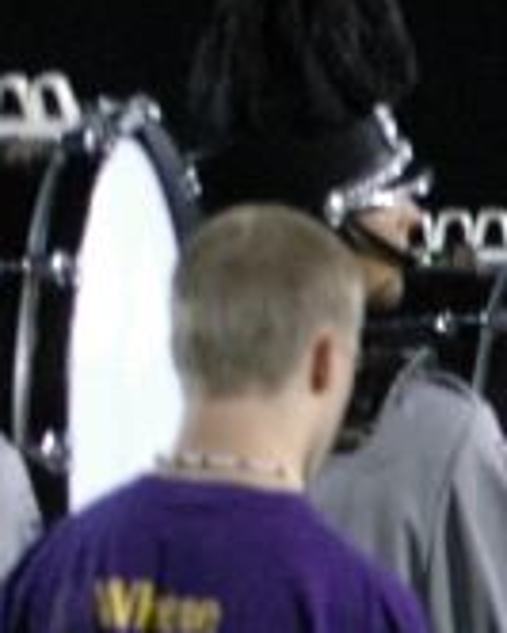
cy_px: 709
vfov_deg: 2.3
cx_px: 1208
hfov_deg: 1.8
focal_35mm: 848
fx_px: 15891
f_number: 2.8
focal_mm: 98
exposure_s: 1/60
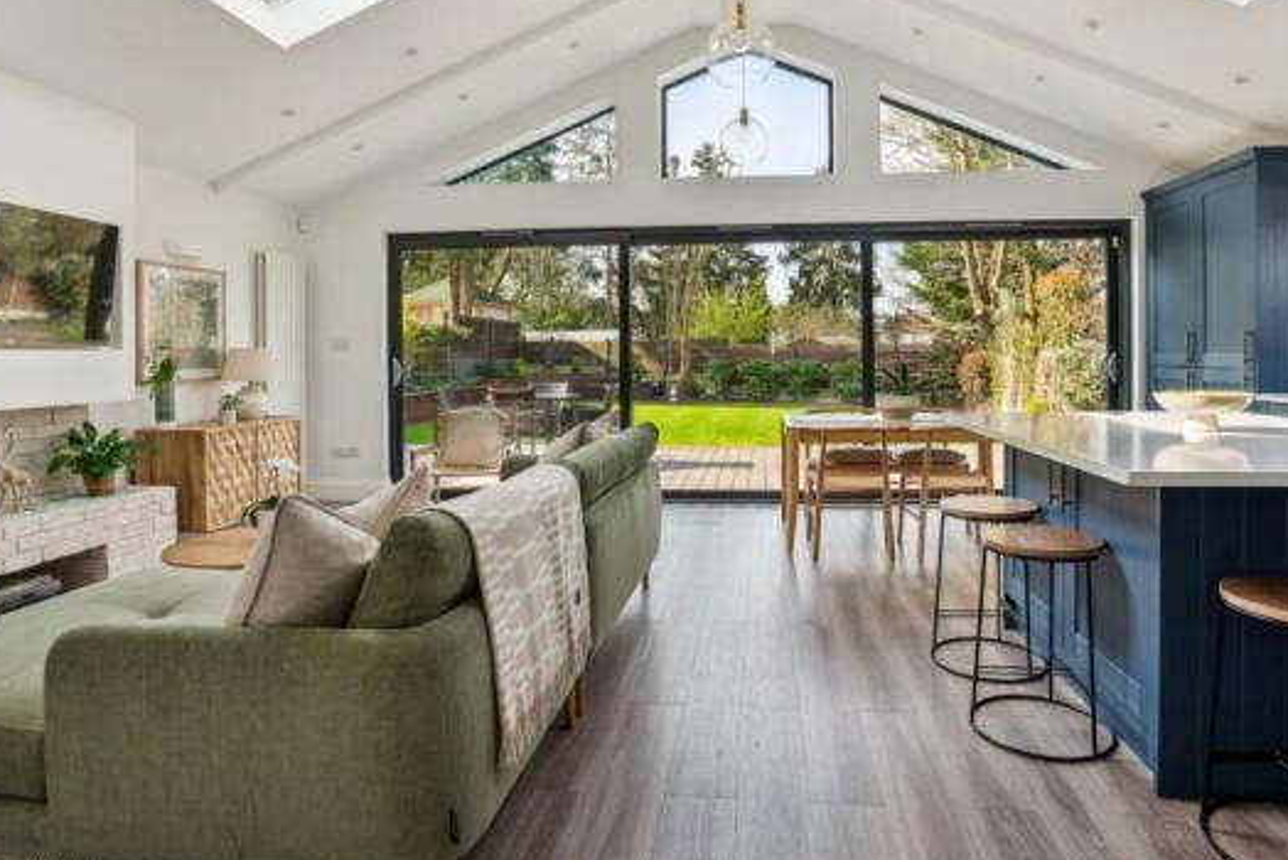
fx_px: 716
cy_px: 367
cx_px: 692
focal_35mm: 20
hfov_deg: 83.8
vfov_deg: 61.7
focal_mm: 16
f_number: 8
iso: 640
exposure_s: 1/50
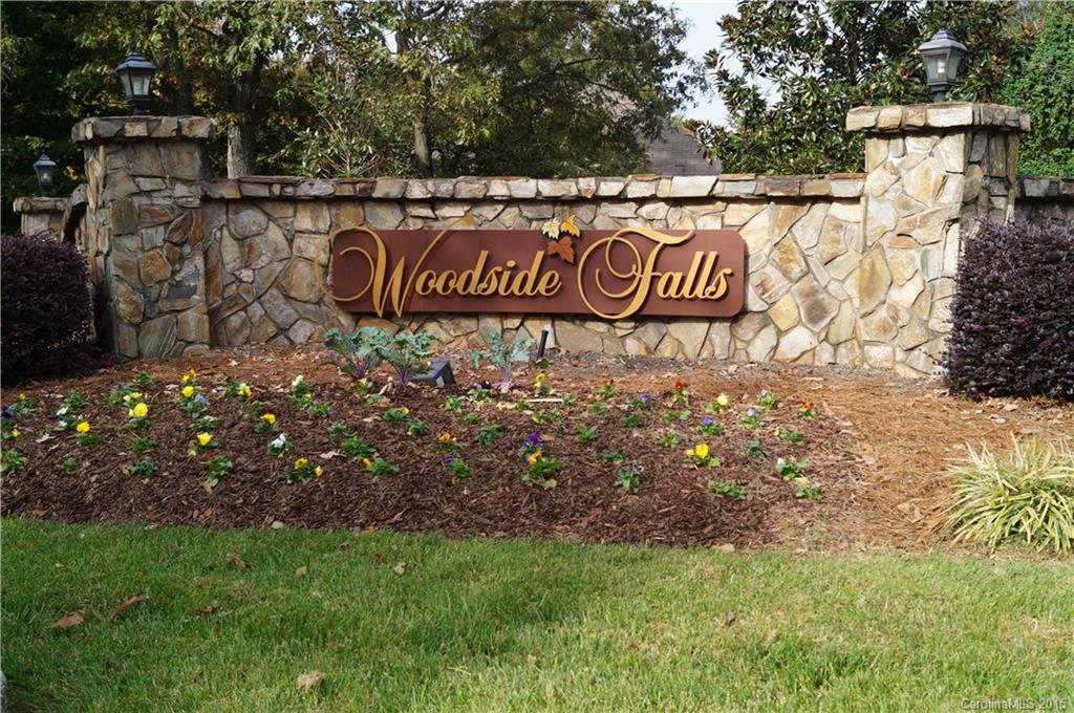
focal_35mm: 36
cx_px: 537
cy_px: 356
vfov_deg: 36.8
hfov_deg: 53.2
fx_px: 1073
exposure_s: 1/125
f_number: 8
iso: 100
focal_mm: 24
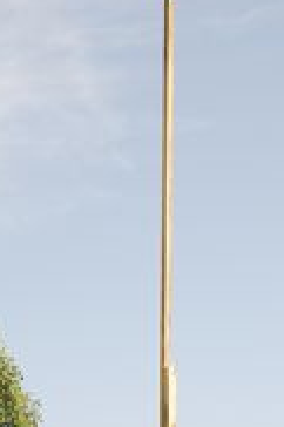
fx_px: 2347
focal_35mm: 198
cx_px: 202
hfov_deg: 6.9
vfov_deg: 9.9
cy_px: 739
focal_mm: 32
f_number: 4.2
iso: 200
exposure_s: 1/640
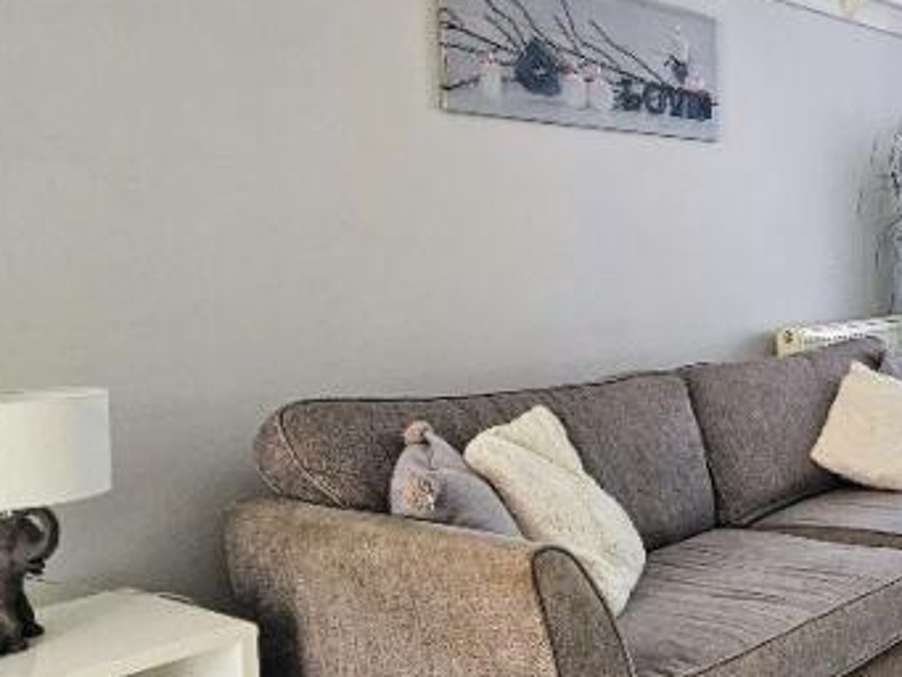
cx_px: 955
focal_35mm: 39
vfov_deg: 36.8
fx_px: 1017
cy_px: 320
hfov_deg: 40.2
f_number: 2.2
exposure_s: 1/100
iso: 50
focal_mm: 2.2
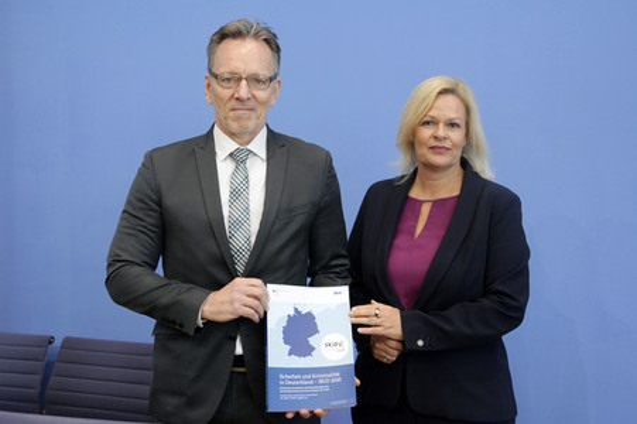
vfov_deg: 27.0
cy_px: 212
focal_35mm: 50
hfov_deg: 39.6
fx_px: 884
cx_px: 318
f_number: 5
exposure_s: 1/640
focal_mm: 50
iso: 4000
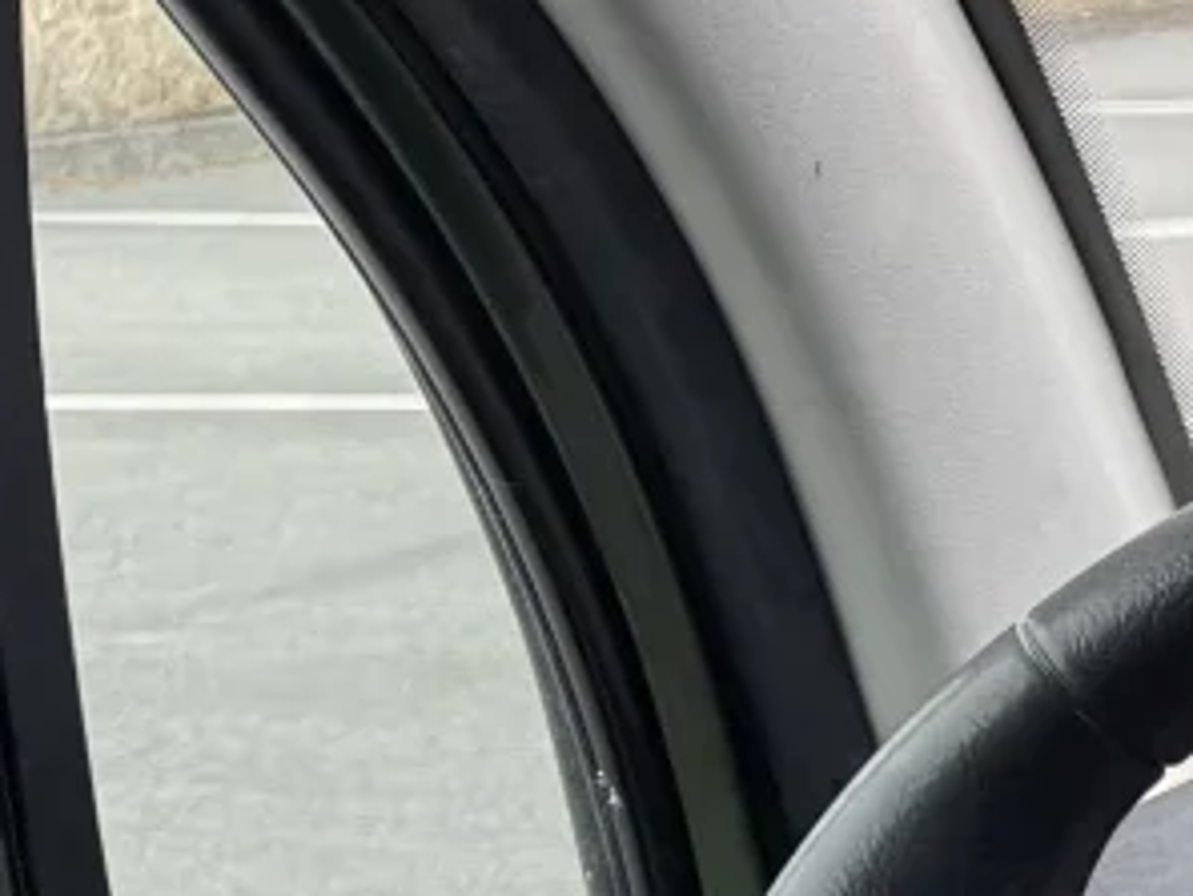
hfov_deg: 10.0
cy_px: 1547
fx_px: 5344
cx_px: 3386
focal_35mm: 155
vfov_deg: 9.2
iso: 64
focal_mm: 6.76
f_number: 1.78
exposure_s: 1/229
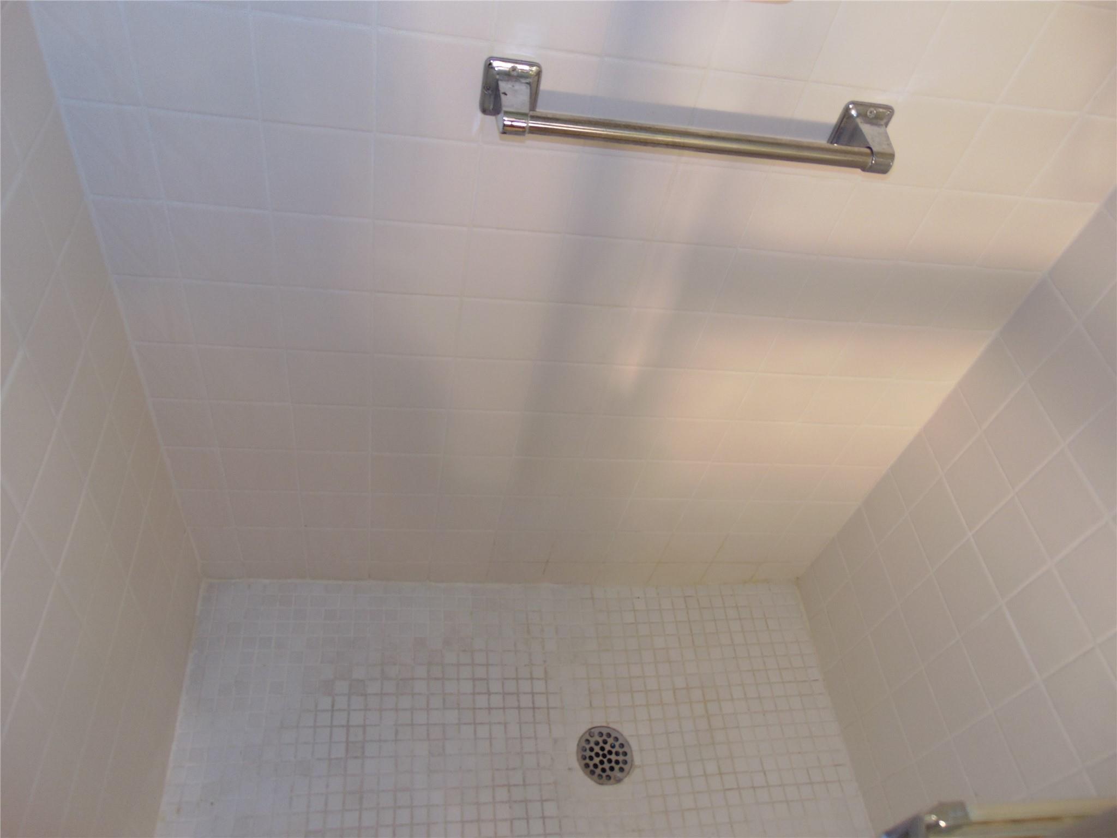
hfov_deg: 69.4
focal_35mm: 25
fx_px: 807
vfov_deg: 54.9
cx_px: 558
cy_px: 419
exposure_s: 1/100
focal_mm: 4.5
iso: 80
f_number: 3
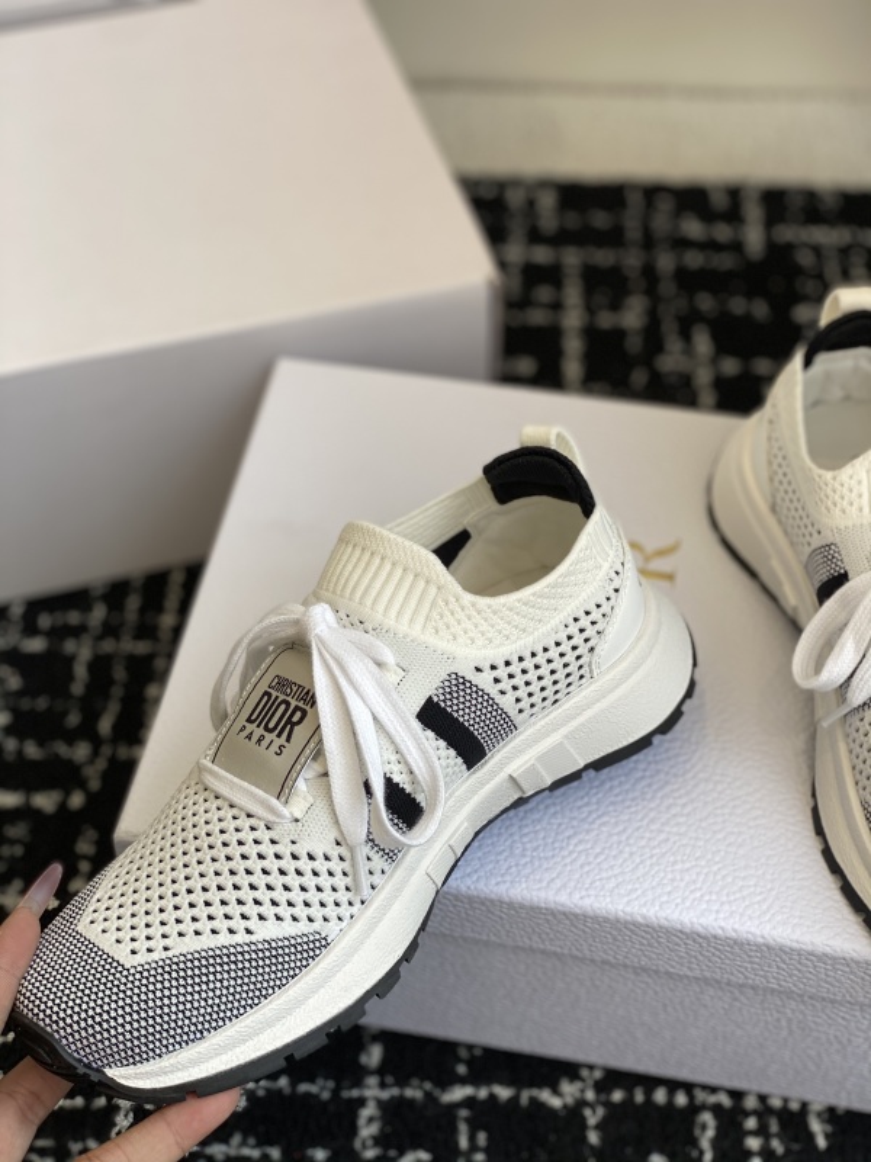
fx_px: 1745
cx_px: 436
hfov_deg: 28.0
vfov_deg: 36.8
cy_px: 581
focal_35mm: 52
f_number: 2
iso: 20
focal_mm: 6
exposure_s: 1/251
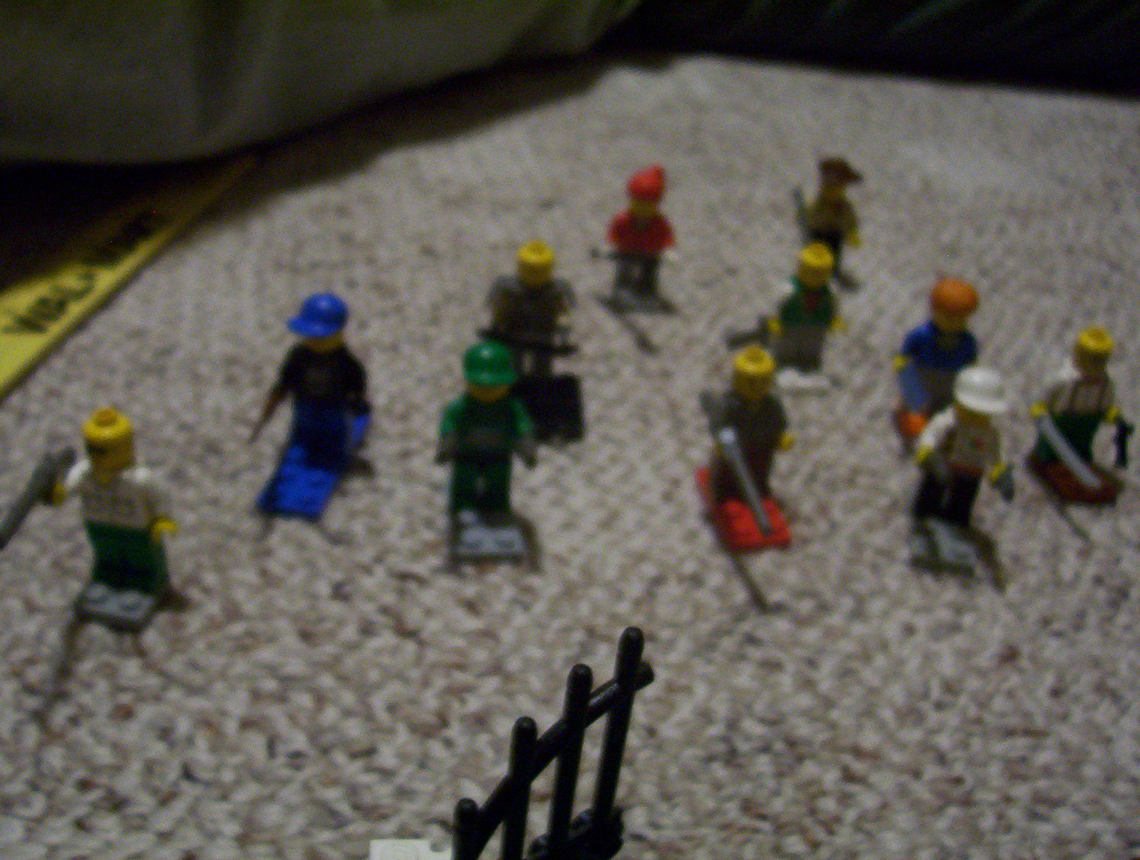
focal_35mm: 43
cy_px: 430
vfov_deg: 33.7
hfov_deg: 43.8
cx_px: 570
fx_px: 1419
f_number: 2.73
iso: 200
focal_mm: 5.77
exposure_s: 1/8
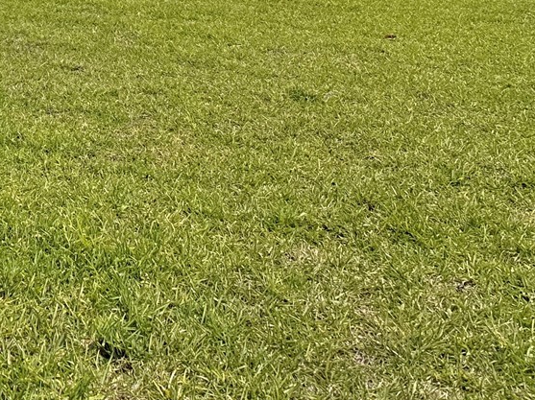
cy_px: -153
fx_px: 1066
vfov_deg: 19.3
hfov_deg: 25.0
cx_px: -130
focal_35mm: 69
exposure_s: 1/10309
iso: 80
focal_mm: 6.76
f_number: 1.78
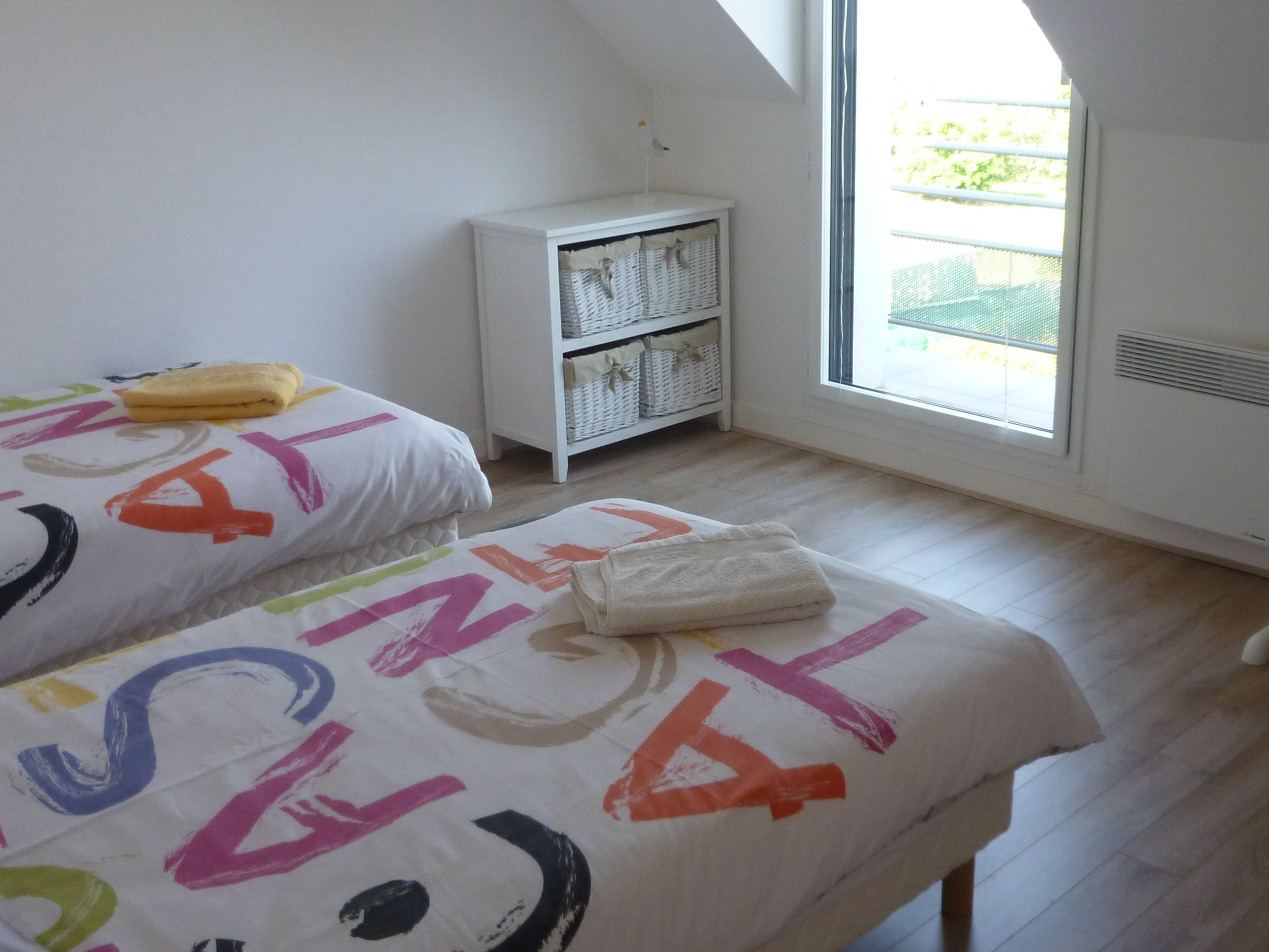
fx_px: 1430
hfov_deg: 47.7
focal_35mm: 39
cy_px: 442
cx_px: 717
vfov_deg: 36.8
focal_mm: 4.5
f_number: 2.8
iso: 200
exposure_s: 1/80
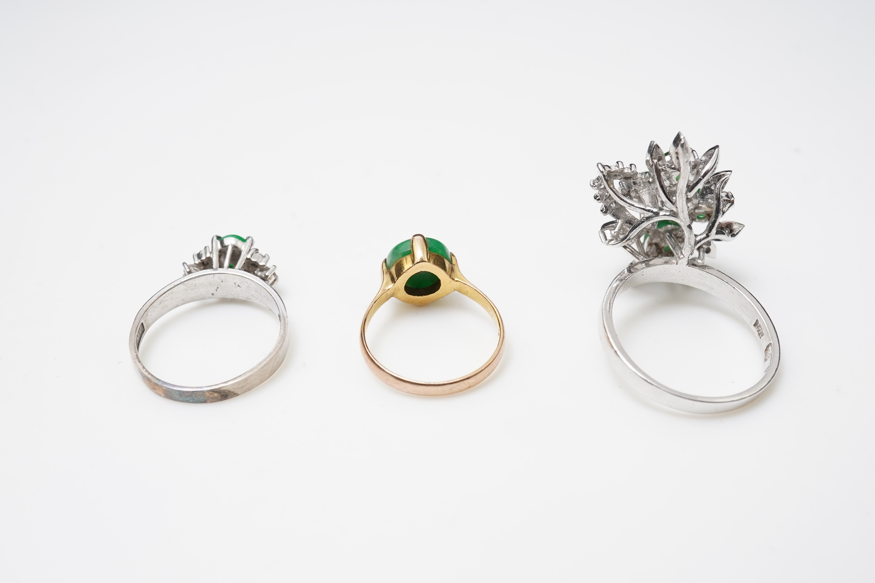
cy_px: 292
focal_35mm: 45
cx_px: 438
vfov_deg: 29.9
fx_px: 1094
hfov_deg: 43.6
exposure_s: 1/100
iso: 400
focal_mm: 30
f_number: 16
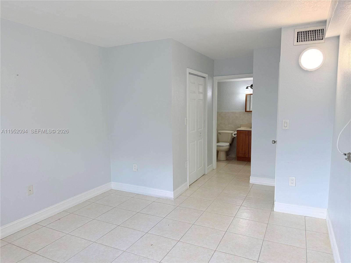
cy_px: 132
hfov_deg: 71.6
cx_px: 176
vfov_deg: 56.8
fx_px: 243
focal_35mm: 24
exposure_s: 1/232
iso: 200
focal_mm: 6.76
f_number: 1.78
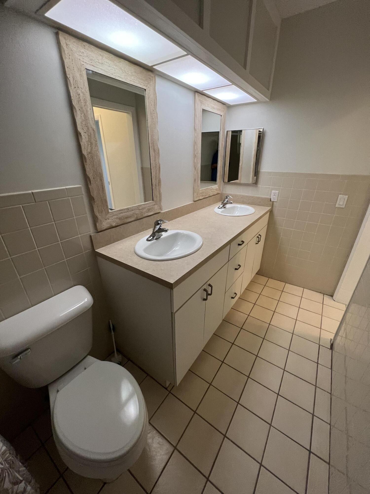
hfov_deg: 89.9
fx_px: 185
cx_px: 185
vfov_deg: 106.2
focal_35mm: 13
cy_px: 247
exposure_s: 1/60
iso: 250
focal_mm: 1.57
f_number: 1.8
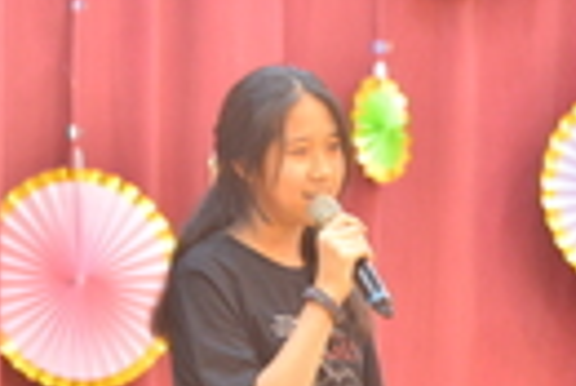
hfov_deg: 3.3
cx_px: 102
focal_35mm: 616
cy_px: 78
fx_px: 9867
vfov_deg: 2.2
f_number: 2.8
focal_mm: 200
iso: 3200
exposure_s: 1/100
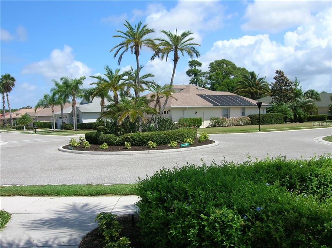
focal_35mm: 34
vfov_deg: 41.7
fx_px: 326
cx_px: 166
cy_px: 124
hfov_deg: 54.0
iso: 50
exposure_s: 1/422
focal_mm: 5.7
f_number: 4.9
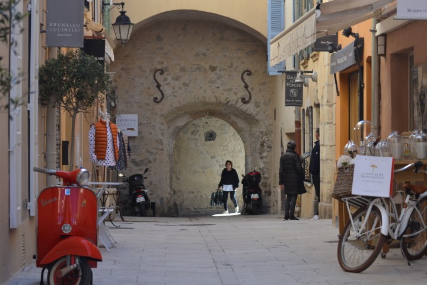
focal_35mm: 105
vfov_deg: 13.0
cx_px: 214
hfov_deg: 19.5
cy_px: 142
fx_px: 1245
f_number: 5.6
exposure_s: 1/125
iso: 400
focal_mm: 70
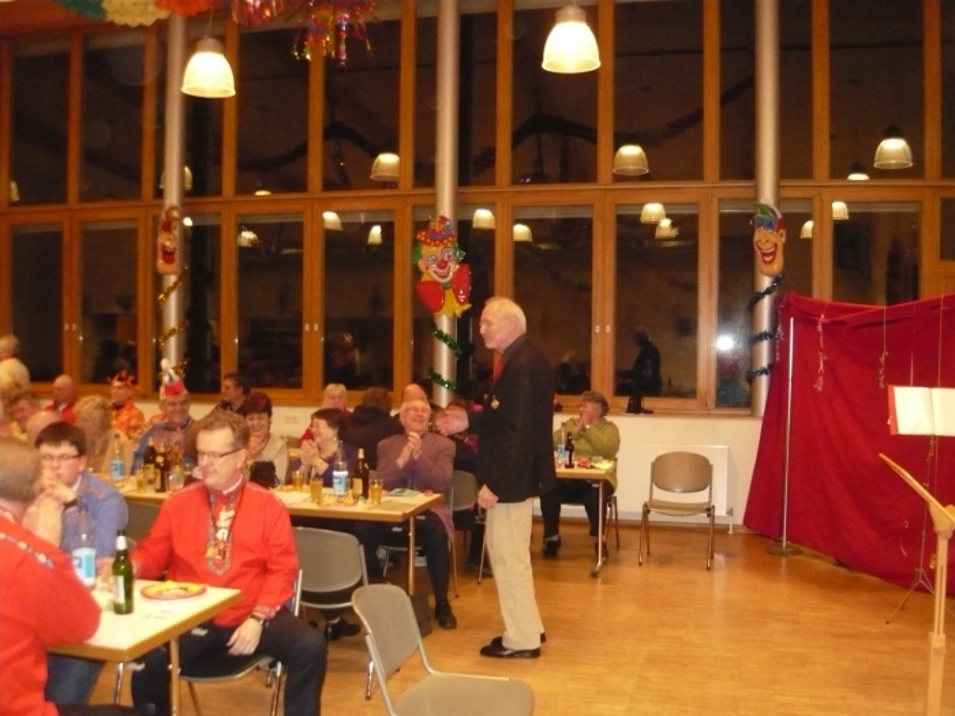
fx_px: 910
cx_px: 478
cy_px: 358
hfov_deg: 55.4
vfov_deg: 42.9
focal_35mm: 33
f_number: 2.8
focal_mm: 5.5
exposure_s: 1/30
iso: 800
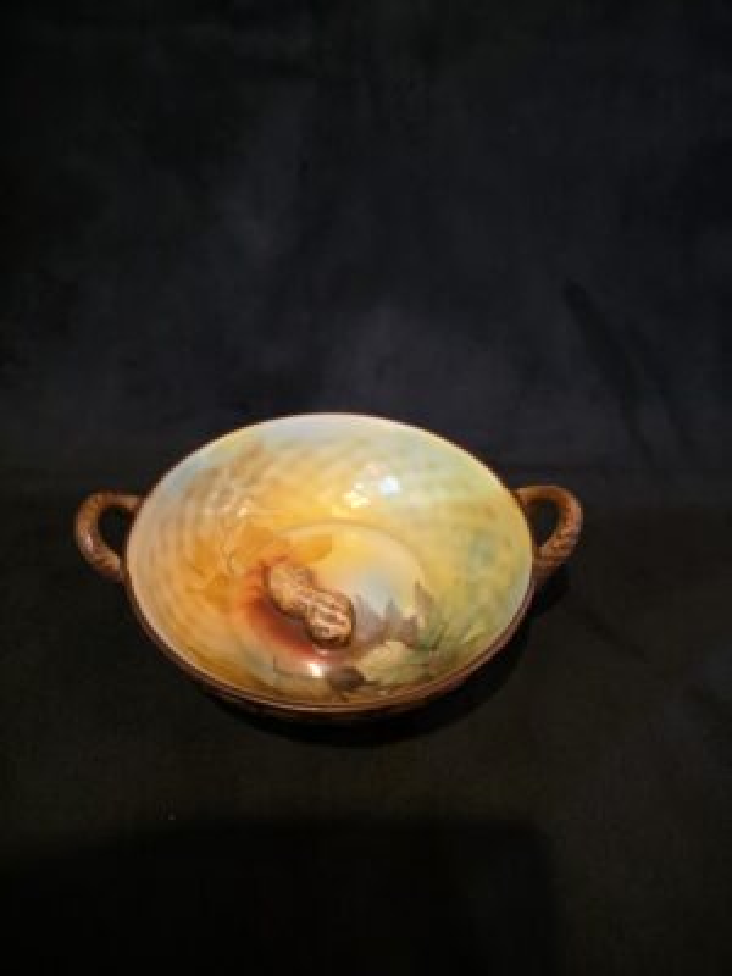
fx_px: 648
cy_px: 488
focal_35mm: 23
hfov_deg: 58.9
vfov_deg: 73.9
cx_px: 366
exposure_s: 1/60
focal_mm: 6.3
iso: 1250
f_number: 1.7
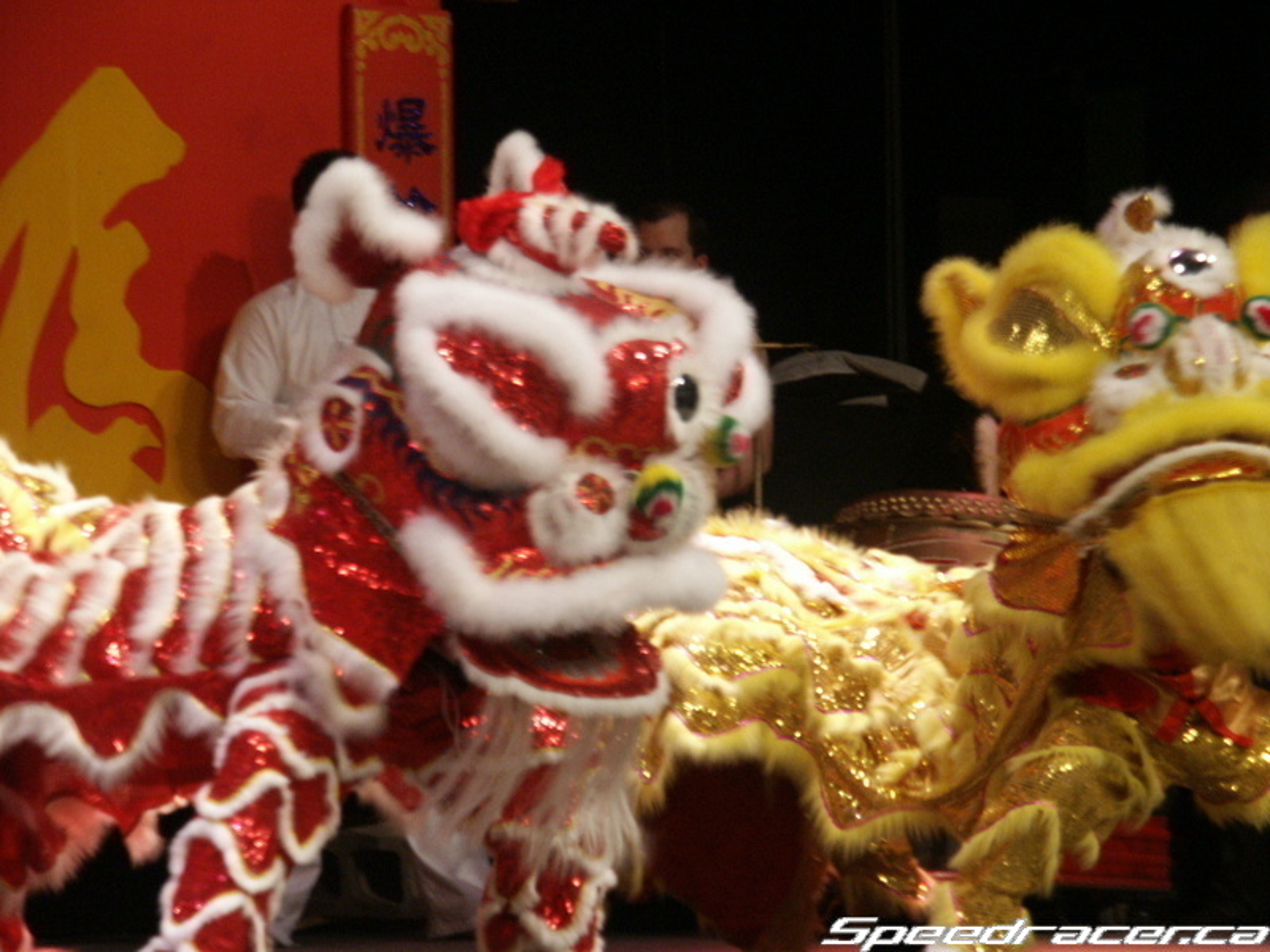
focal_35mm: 200
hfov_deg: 9.9
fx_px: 7338
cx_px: 635
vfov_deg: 7.4
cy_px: 476
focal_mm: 50.69
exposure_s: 1/45
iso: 200
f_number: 3.5
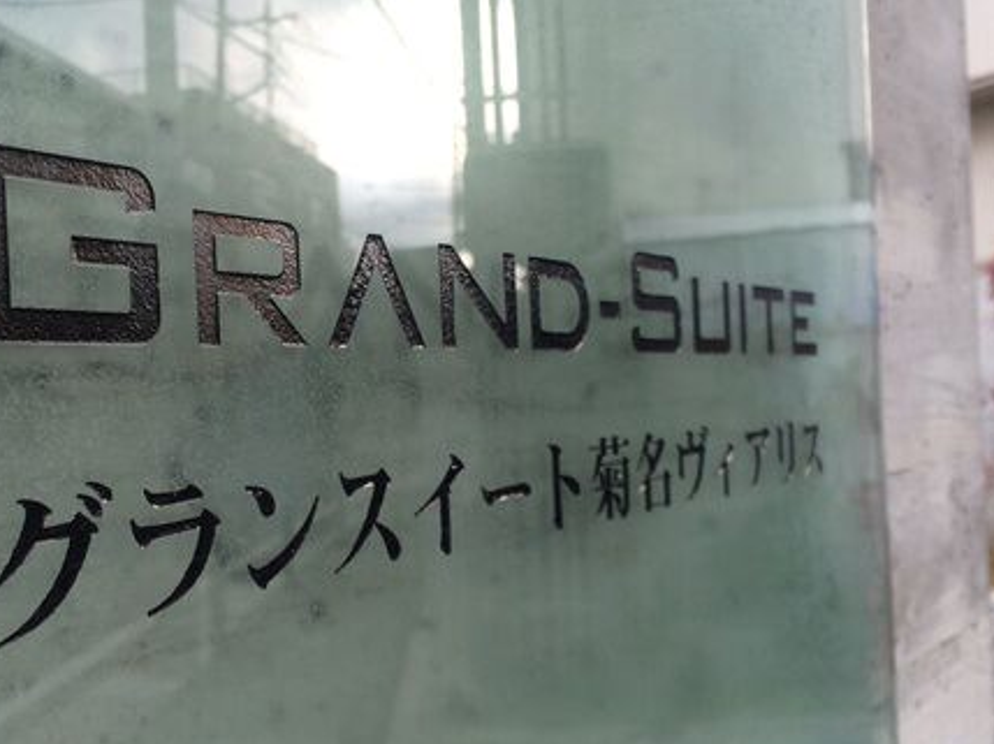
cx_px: 405
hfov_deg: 44.6
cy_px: 403
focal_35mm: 42
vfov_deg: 34.3
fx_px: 1205
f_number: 2.2
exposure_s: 1/261
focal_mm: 4.12
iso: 32
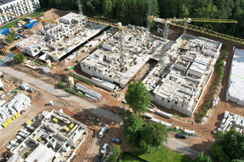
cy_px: 65
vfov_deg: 44.7
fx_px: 197
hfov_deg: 63.6
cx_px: 131
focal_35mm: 29
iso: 110
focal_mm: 8.38
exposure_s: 1/1600
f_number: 2.8
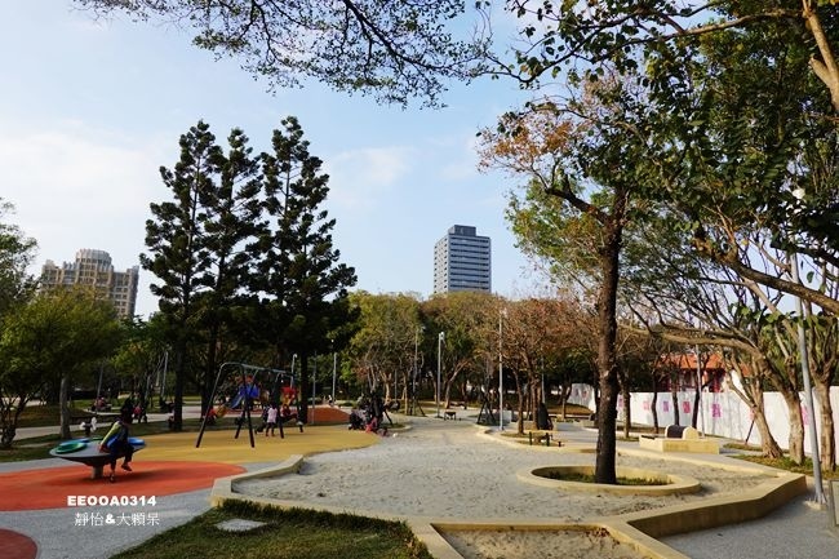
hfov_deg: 73.8
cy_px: 280
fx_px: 559
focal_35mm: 24
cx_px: 420
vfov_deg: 53.1
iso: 125
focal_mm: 9
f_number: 4
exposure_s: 1/500
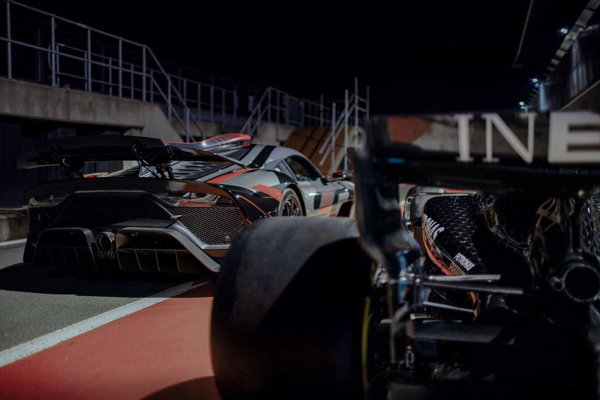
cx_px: 300
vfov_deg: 37.9
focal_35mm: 35
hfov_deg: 54.4
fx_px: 583
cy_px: 200
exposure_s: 1/60
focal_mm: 35
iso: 400
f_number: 1.4
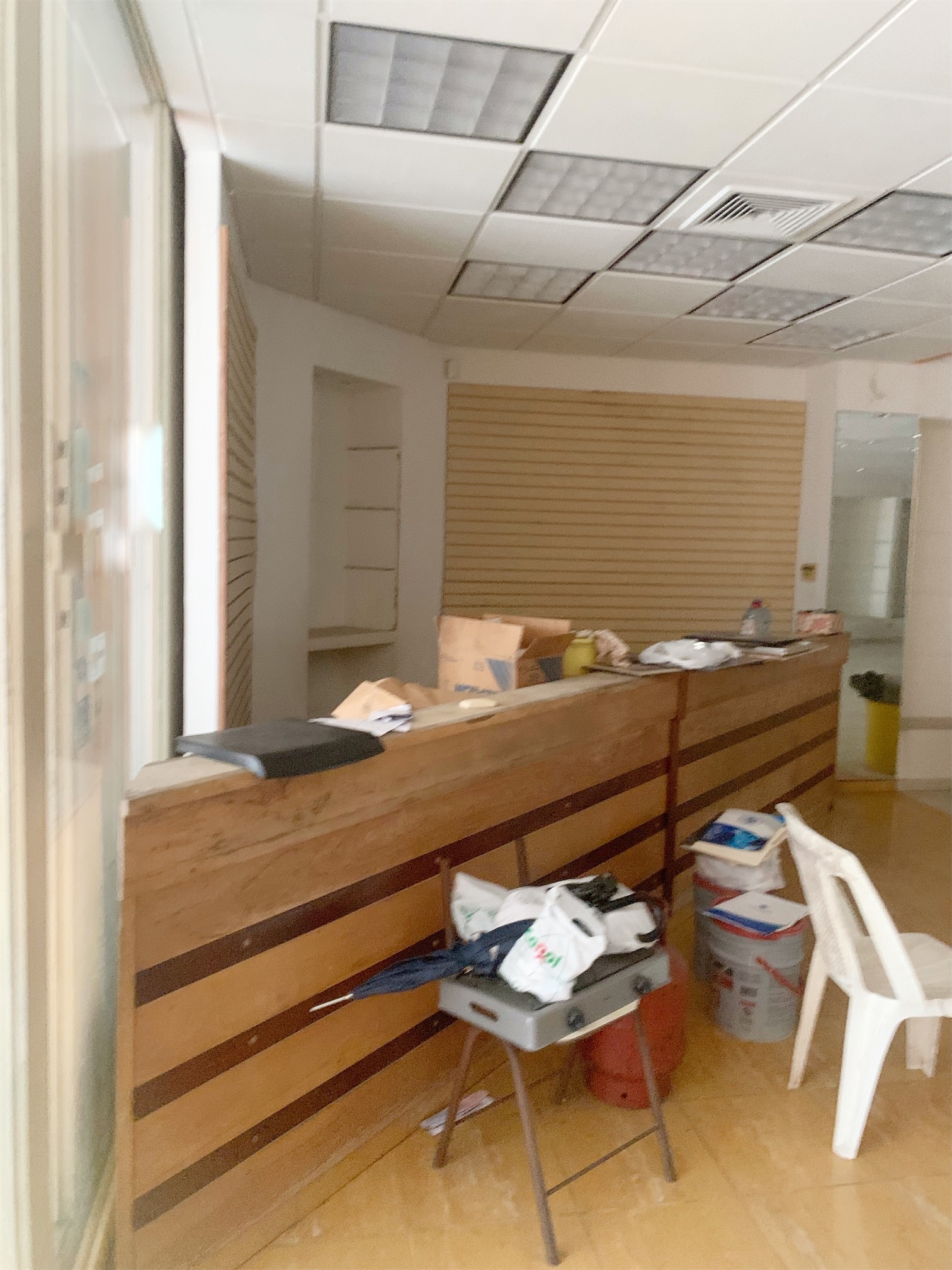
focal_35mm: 26
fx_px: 953
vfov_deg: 67.3
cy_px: 635
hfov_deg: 53.1
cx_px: 476
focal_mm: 4.25
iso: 640
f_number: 1.8
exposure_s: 1/30
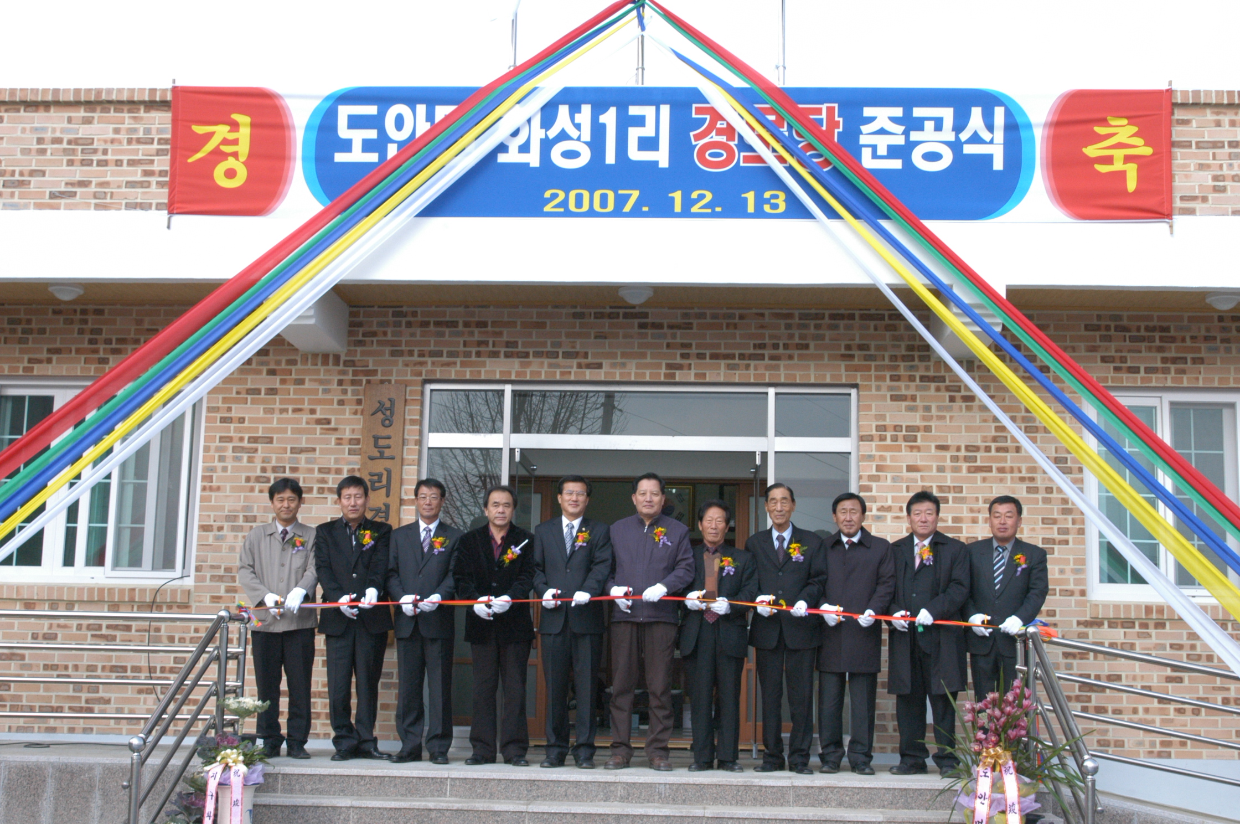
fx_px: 1548
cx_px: 620
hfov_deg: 43.6
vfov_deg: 29.8
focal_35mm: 45
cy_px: 412
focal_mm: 30
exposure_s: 1/350
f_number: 10
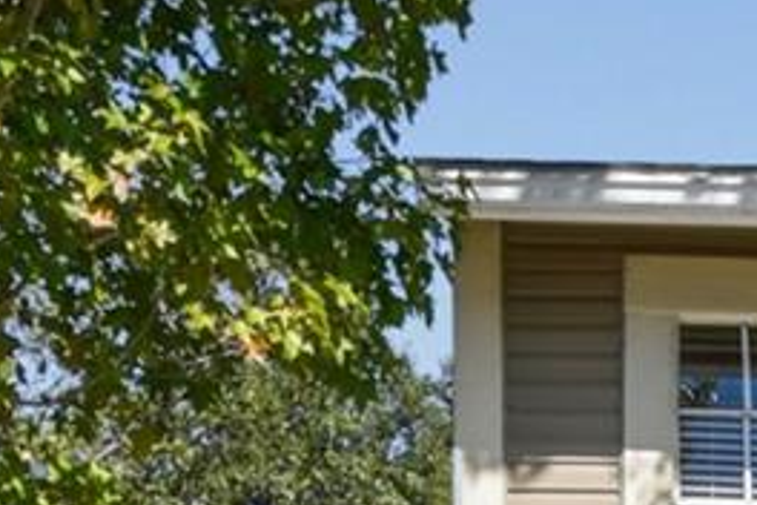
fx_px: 1913
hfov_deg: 21.3
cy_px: 1291
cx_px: 829
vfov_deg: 11.7
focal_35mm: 91
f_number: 22
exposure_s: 1/60
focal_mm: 10
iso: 100
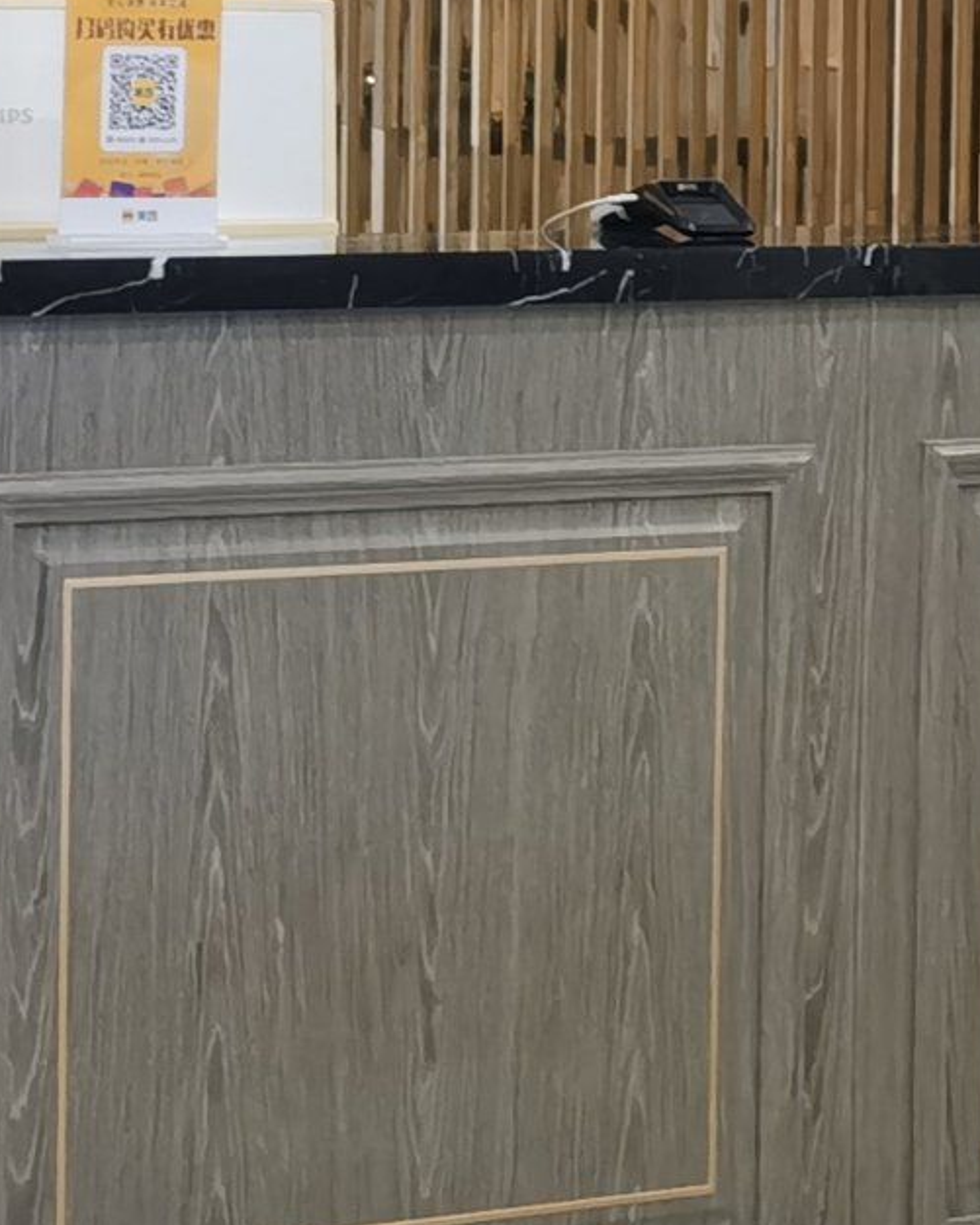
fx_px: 4785
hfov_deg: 11.5
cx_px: -206
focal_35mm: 132
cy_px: 139
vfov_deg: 14.4
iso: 400
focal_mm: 5.58
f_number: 1.8
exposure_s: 1/50
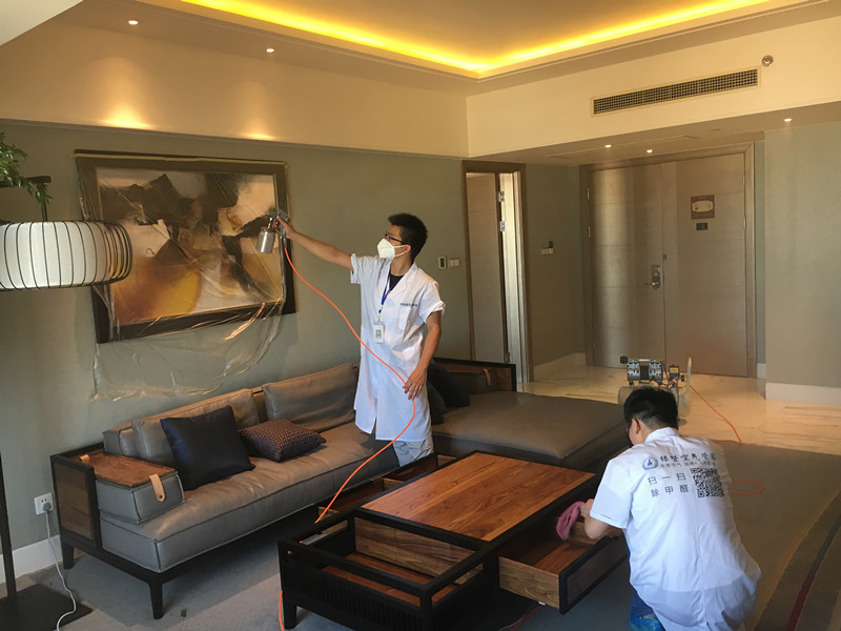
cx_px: 420
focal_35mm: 29
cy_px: 316
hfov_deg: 61.7
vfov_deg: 48.2
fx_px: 705
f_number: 2.2
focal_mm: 4.15
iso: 80
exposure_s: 1/33
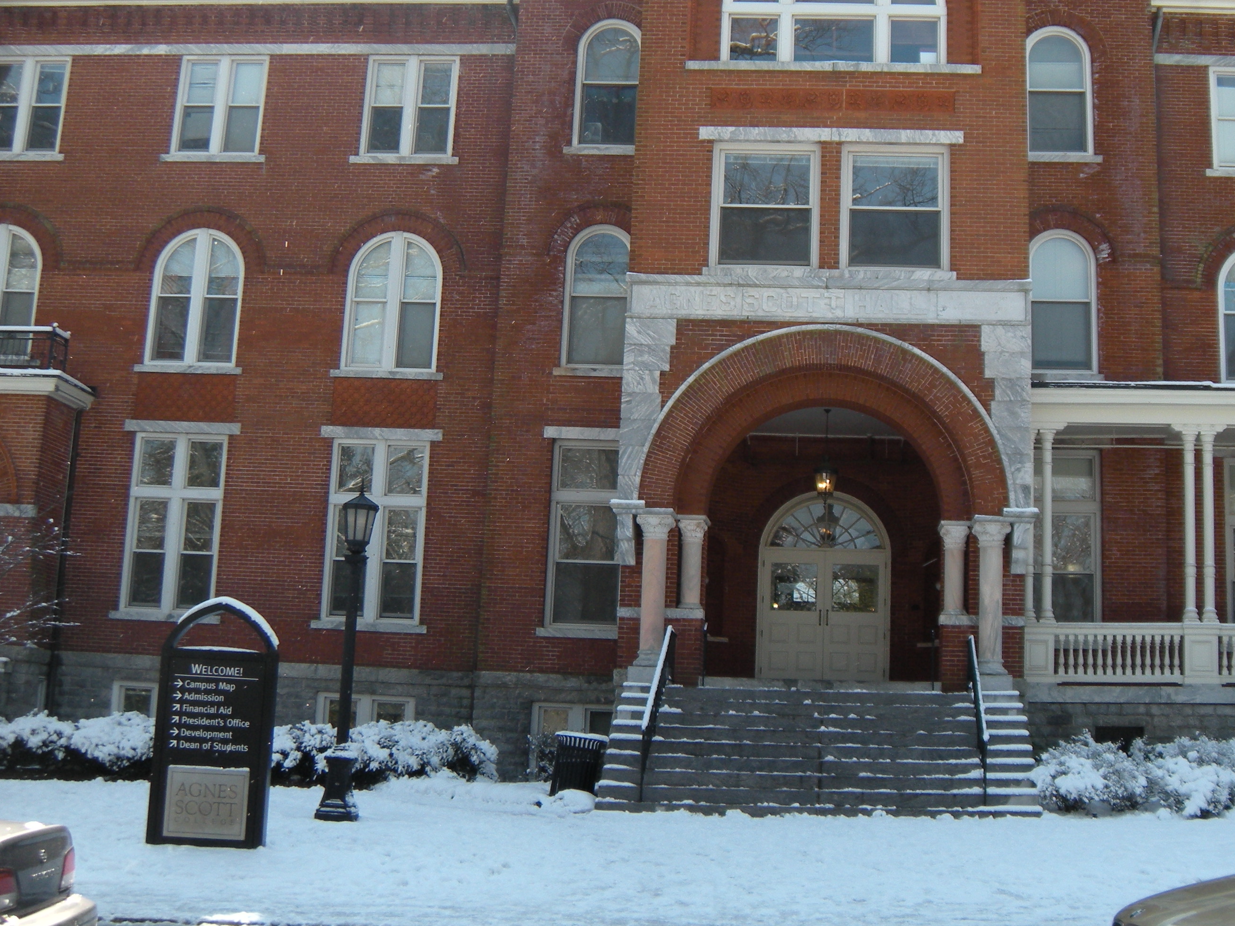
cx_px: 807
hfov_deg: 38.5
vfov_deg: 29.5
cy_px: 338
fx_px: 1748
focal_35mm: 49
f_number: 3.8
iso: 64
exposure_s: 1/240
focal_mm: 5.9
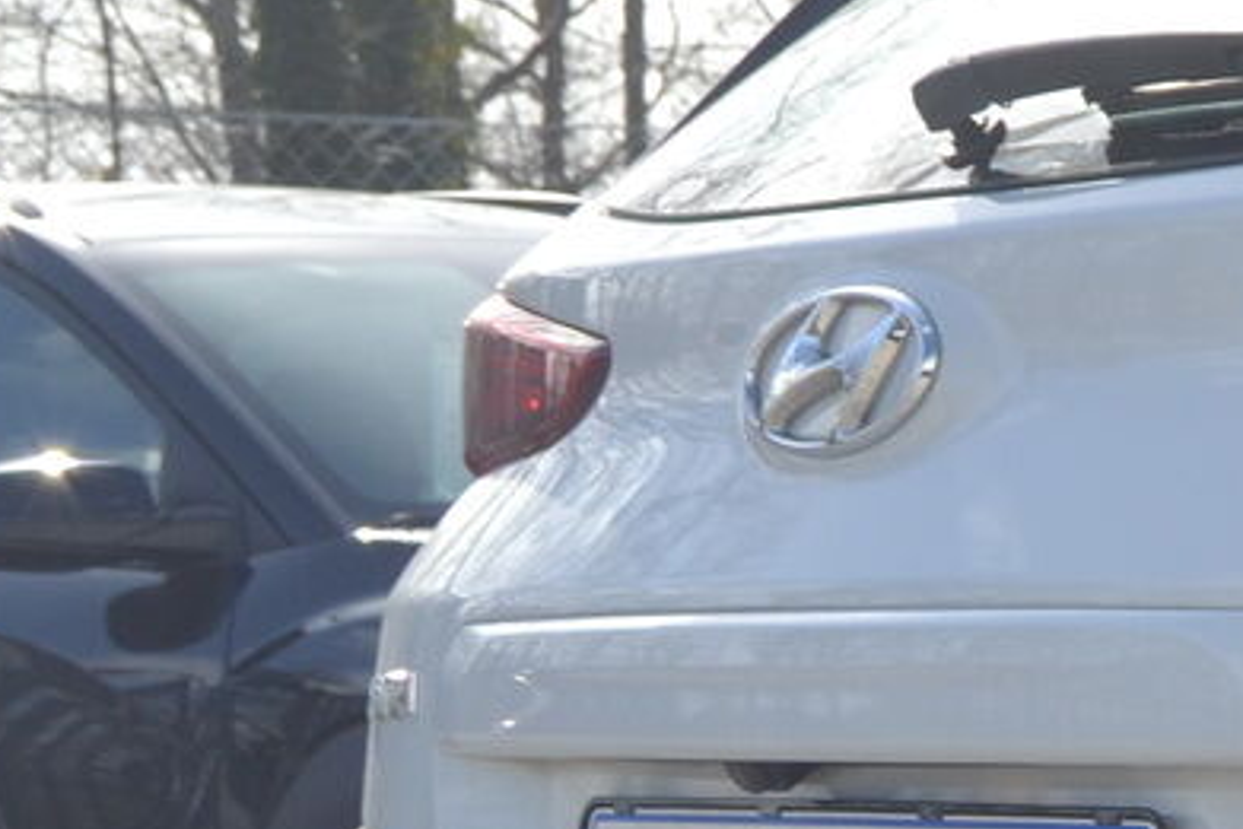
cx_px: 2855
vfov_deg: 8.0
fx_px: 5853
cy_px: 1029
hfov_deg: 10.6
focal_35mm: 169
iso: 100
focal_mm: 23
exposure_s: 1/200
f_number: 7.1
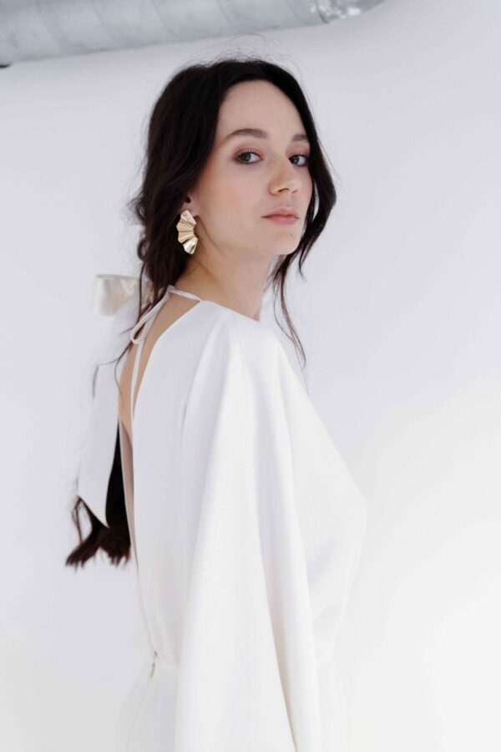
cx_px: 250
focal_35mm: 35
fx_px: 731
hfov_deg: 37.9
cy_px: 376
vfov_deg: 54.4
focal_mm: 35
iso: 640
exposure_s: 1/100
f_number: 2.8
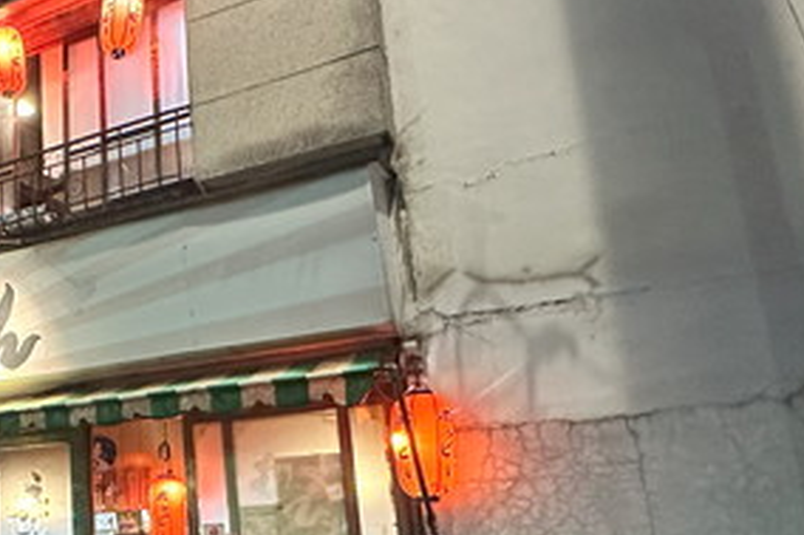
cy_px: 374
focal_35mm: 41
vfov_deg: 32.2
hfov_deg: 40.2
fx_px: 915
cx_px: -40
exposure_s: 1/50
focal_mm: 2.22
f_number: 2.2
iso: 800
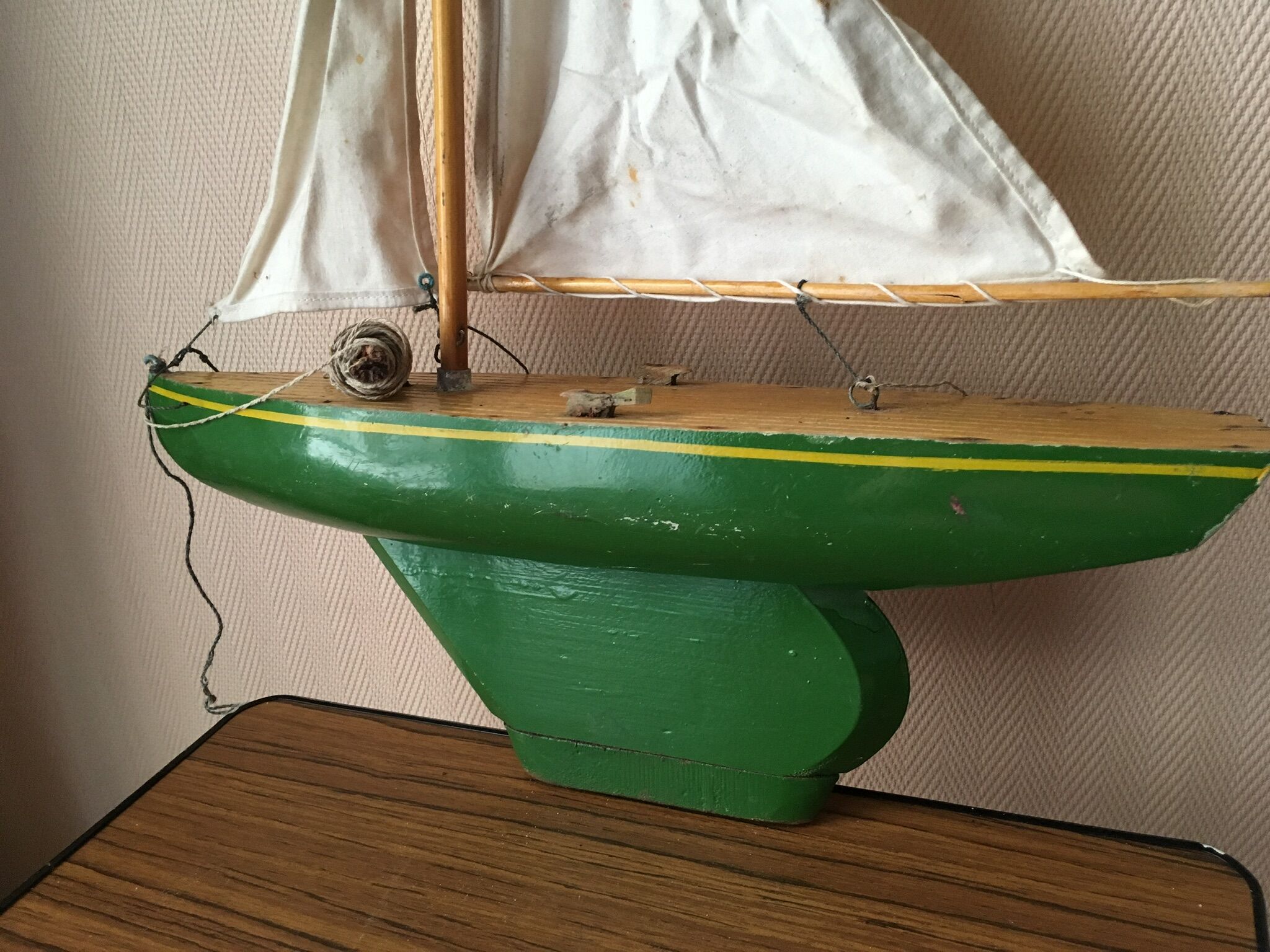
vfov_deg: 48.2
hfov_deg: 61.7
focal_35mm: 29
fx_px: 1064
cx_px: 635
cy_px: 476
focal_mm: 4.15
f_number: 2.2
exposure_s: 1/30
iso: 125
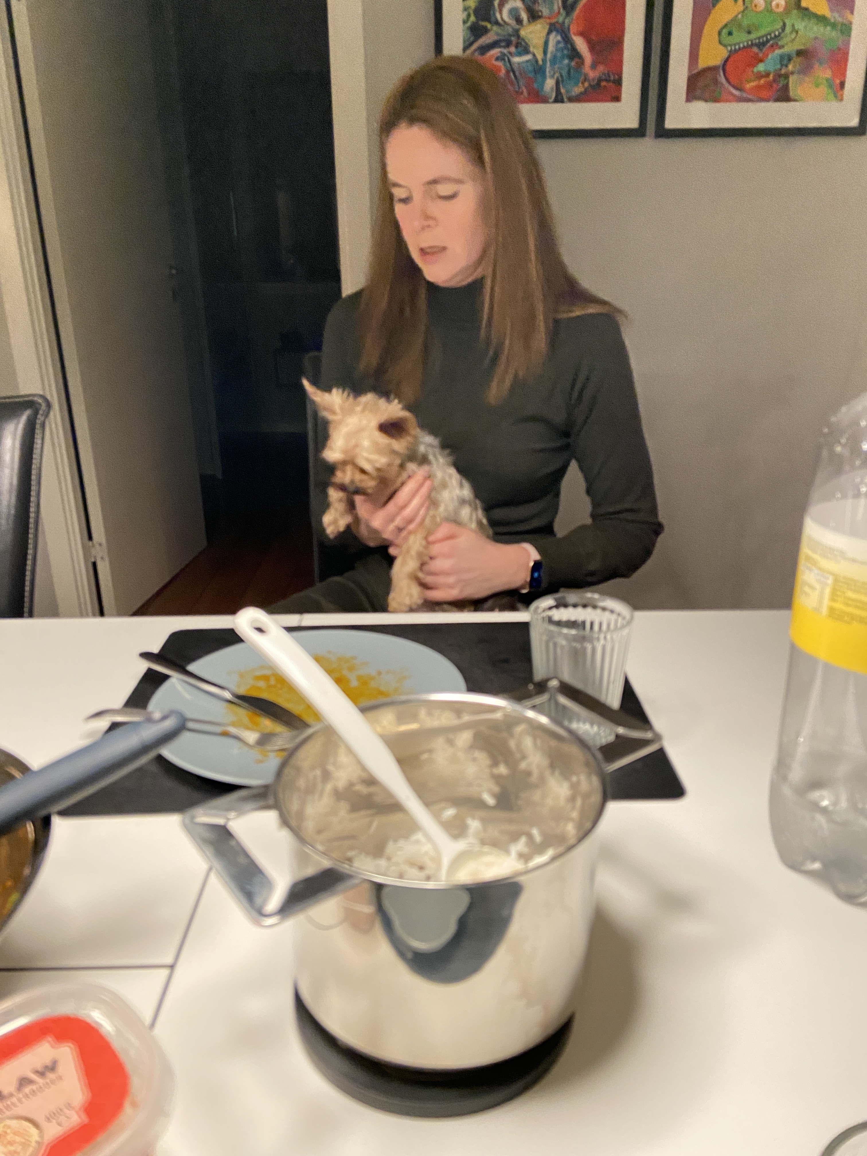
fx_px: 868
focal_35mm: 26
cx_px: 434
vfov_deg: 67.3
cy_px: 578
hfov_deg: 53.1
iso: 500
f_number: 1.8
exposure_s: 1/40
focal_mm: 4.25
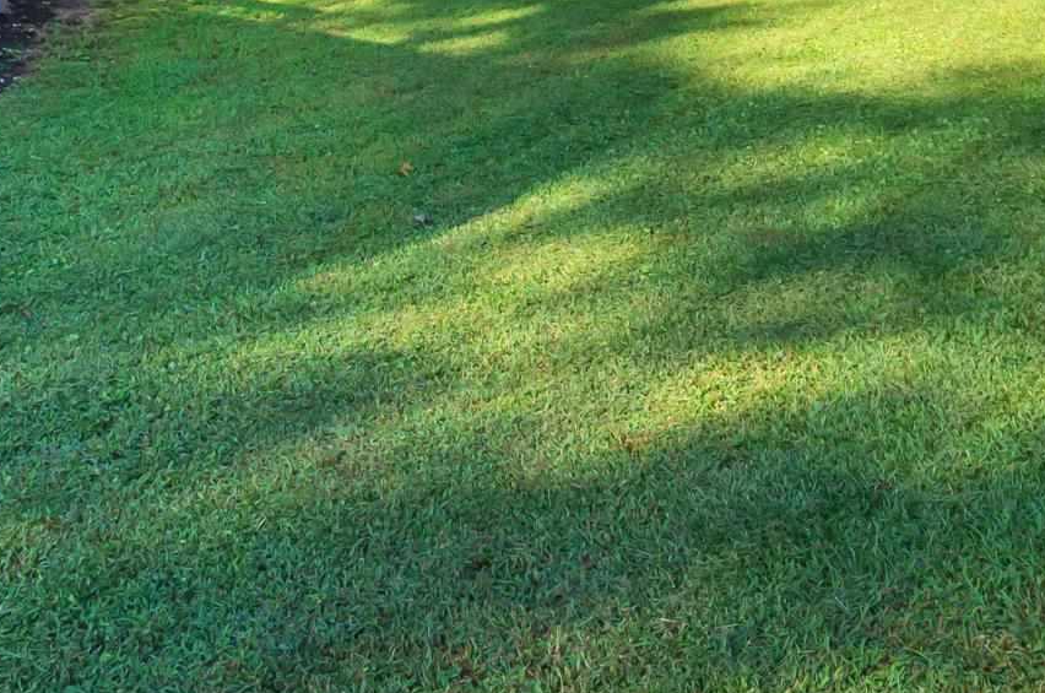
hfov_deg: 44.5
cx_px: 455
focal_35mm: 44
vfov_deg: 25.2
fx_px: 1275
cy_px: -261
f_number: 9
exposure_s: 1/50
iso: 200
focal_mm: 10
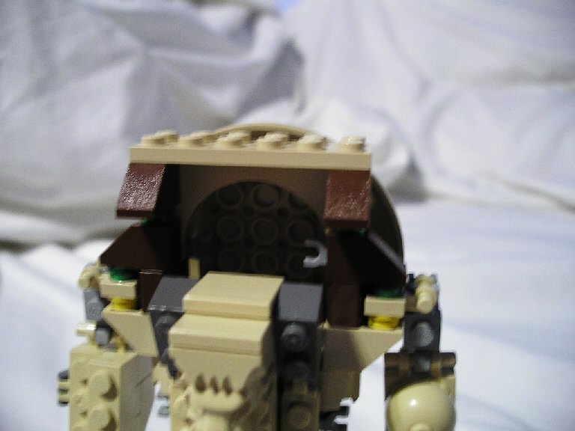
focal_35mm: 37
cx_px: 288
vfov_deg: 38.7
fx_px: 615
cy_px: 216
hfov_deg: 50.1
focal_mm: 7.8
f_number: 2.8
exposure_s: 1/5
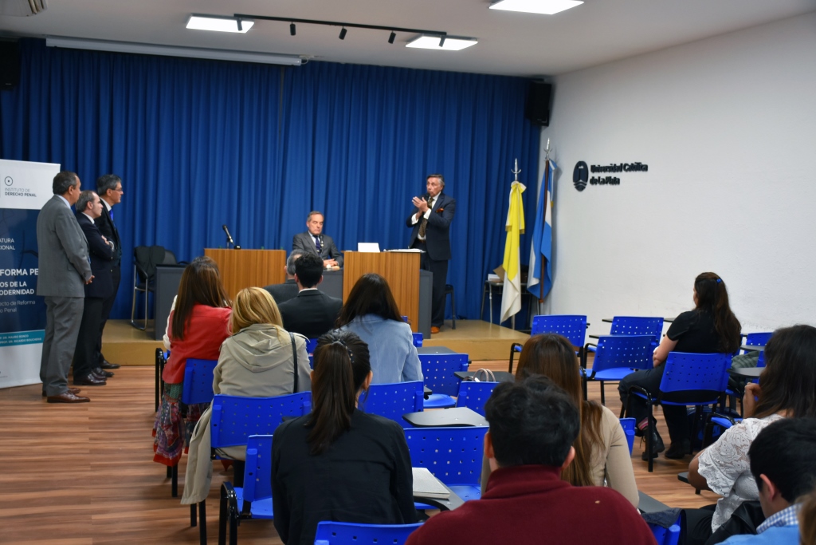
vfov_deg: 29.9
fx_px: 1020
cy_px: 272
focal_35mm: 45
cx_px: 408
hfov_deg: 43.6
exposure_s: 1/80
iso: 800
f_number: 4.5
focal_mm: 30
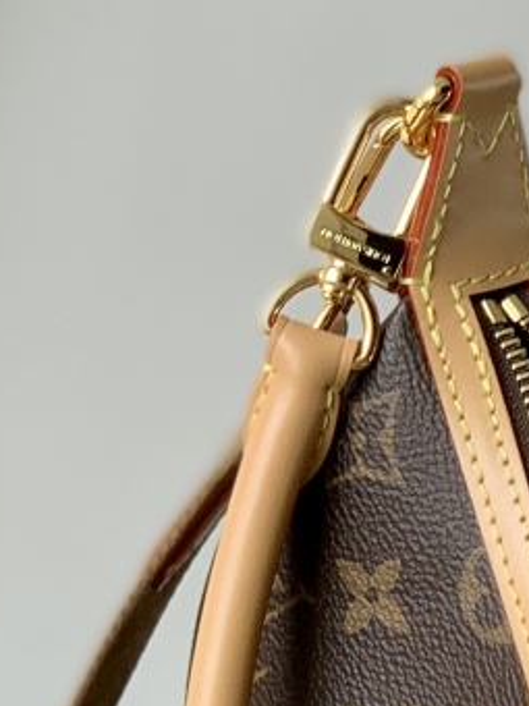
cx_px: 792
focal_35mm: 220
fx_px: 4483
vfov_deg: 8.9
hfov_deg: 6.7
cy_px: 760
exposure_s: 1/197
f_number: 2.4
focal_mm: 6
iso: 16
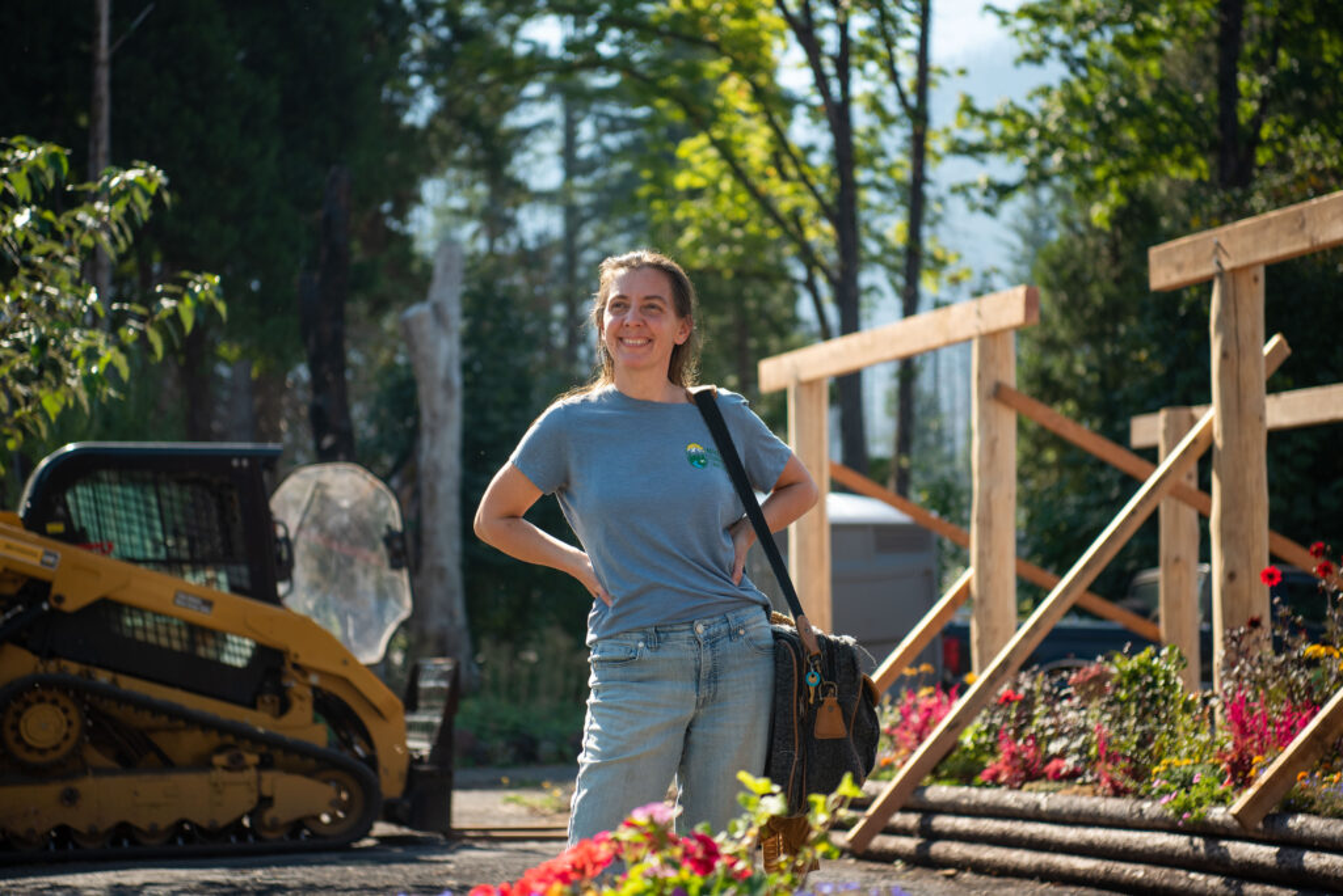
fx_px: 2613
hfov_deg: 28.8
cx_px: 672
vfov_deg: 19.5
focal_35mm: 70
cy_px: 448
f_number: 2.8
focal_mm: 70
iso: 160
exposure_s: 1/1250
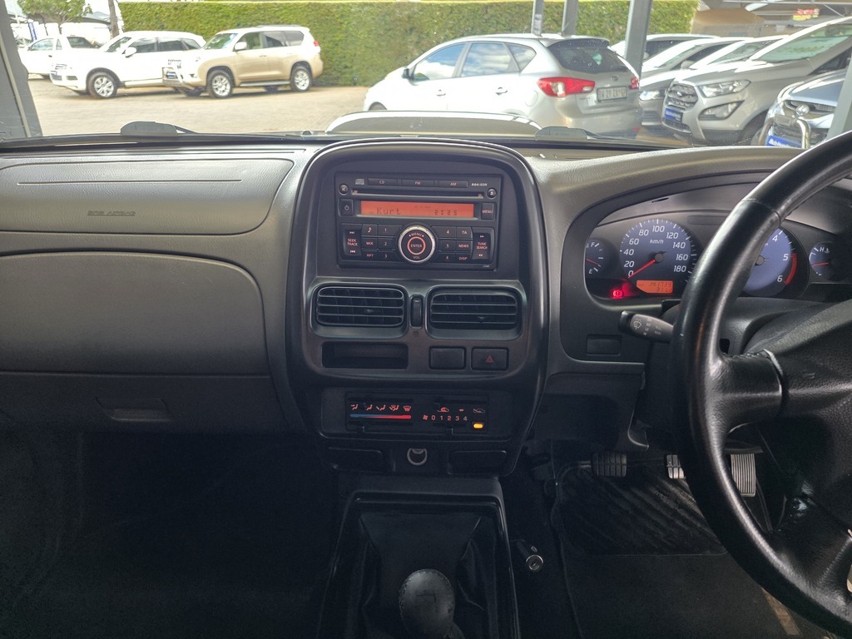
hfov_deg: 73.9
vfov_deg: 58.9
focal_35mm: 23
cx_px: 426
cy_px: 320
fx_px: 566
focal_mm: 6.25
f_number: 1.7
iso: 200
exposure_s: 1/100
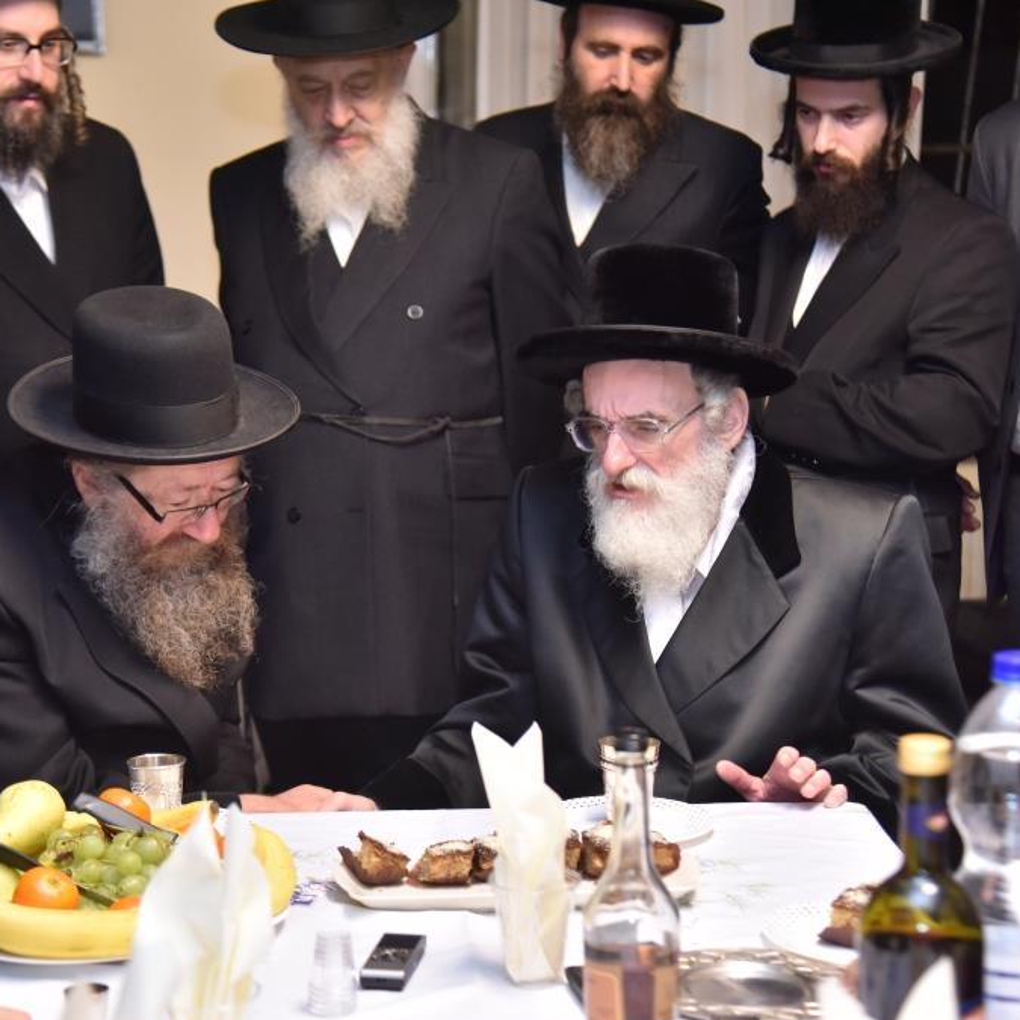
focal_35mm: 80
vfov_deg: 21.7
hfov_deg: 21.7
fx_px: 2667
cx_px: 496
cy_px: 515
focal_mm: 62
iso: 2000
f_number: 4
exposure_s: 1/160
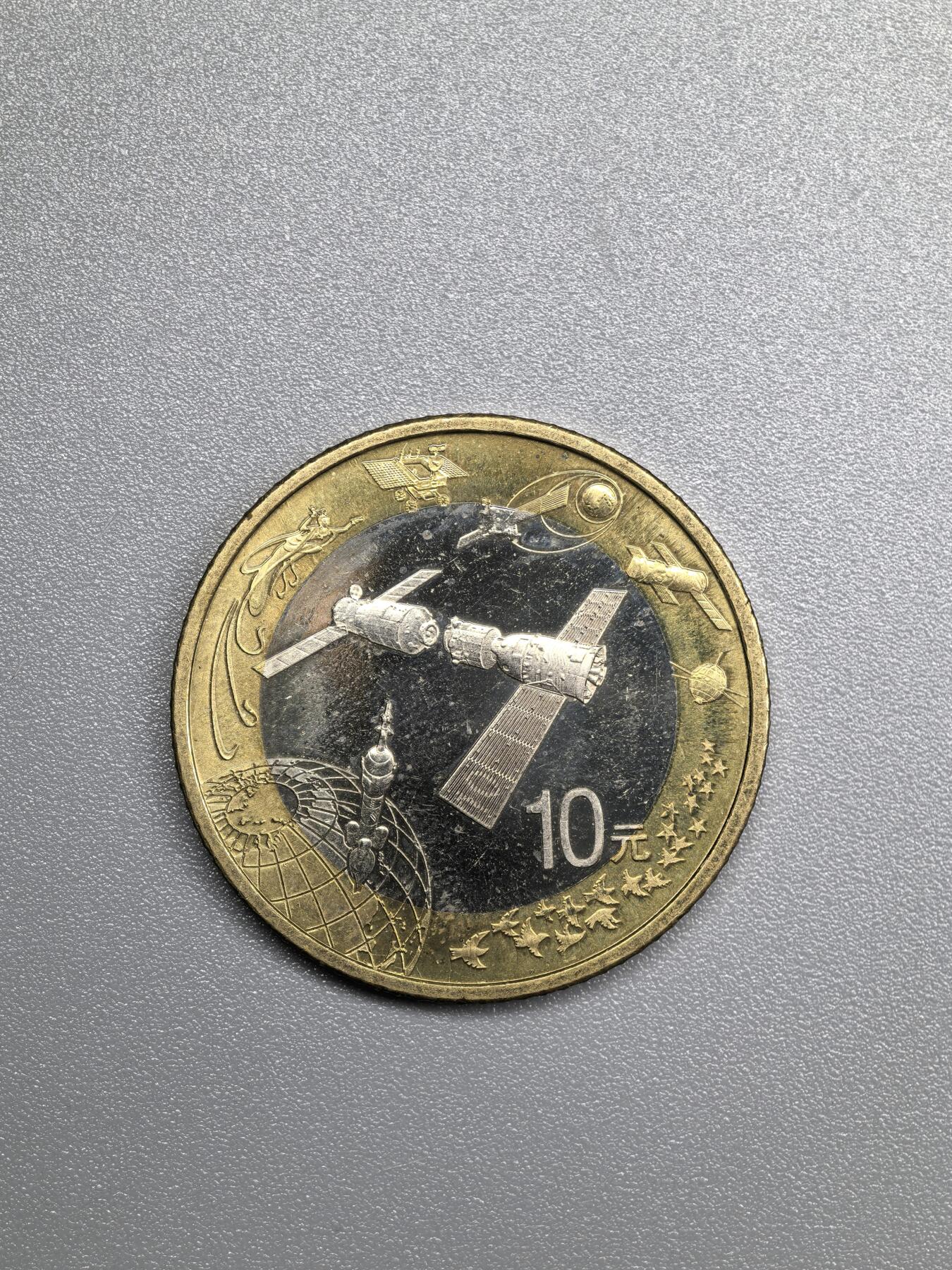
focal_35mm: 95
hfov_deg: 15.6
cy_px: 635
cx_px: 476
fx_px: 3484
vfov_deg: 20.7
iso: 100
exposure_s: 1/100
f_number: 3
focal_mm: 14.6
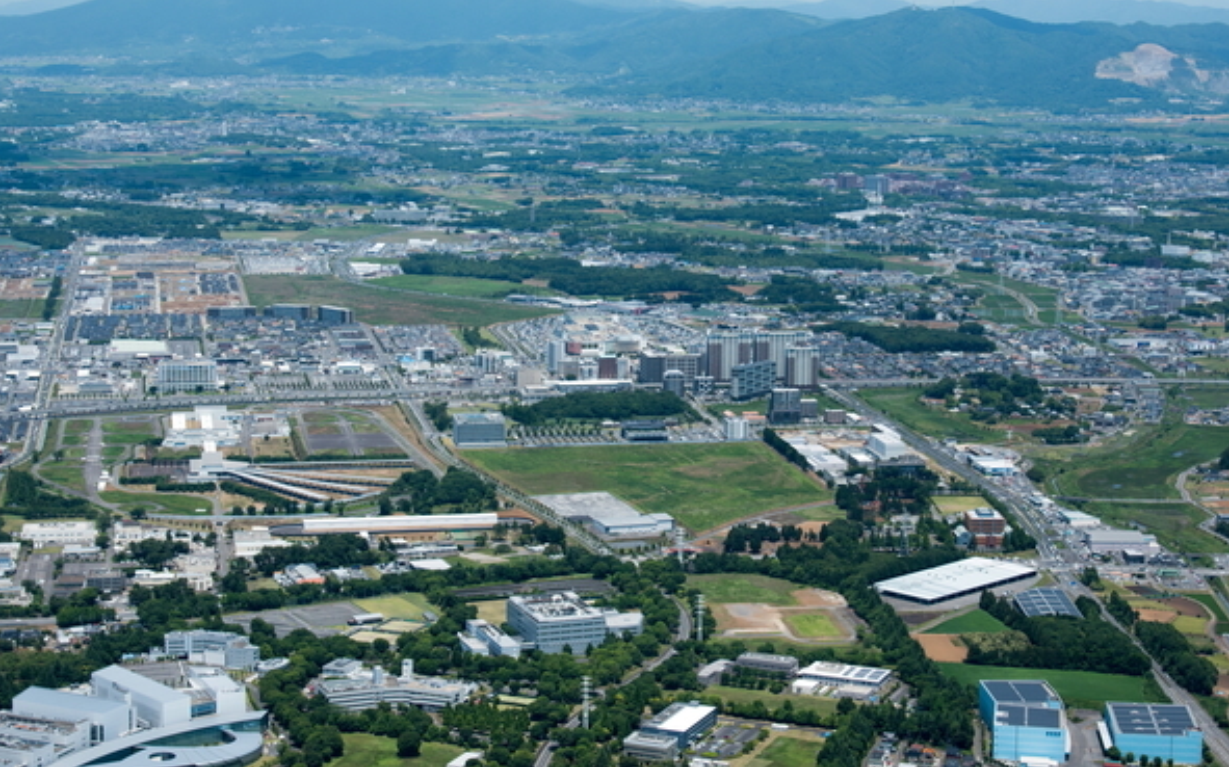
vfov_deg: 18.8
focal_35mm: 69
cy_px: 336
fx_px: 2310
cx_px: 617
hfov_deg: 29.8
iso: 100
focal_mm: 40
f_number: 8
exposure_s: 1/400
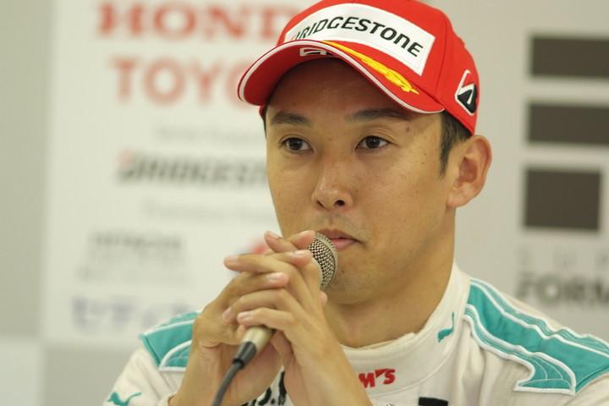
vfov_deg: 8.7
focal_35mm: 158
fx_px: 2673
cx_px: 304
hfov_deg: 13.0
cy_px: 203
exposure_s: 1/125
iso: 800
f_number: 2.5
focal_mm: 105
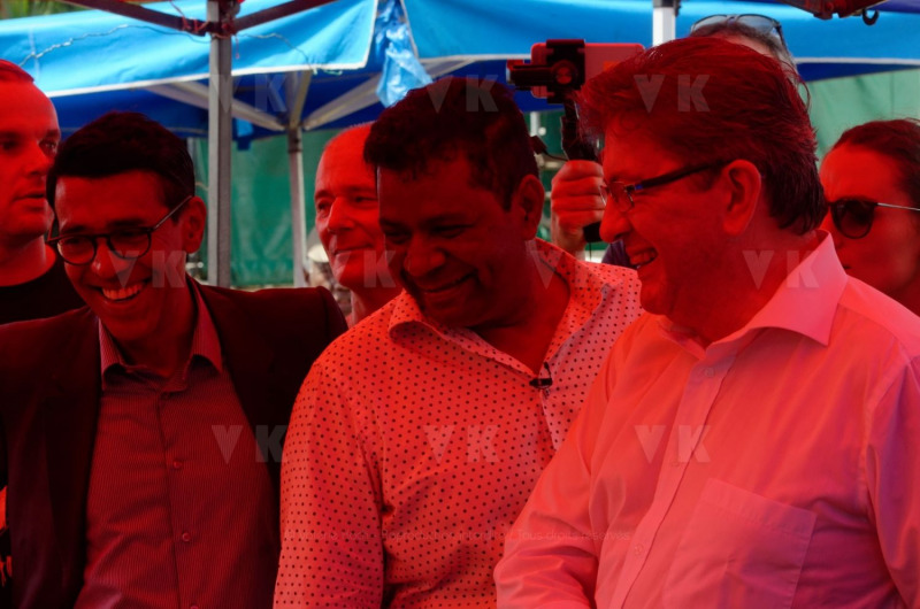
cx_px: 460
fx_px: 2678
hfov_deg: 19.5
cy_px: 304
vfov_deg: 13.0
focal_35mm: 105
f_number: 9
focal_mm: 70
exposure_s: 1/500
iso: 500
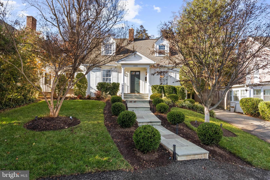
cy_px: 90
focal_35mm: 22
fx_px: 165
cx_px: 135
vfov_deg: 57.3
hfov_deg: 78.6
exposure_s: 1/200
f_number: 8
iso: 200
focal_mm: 22
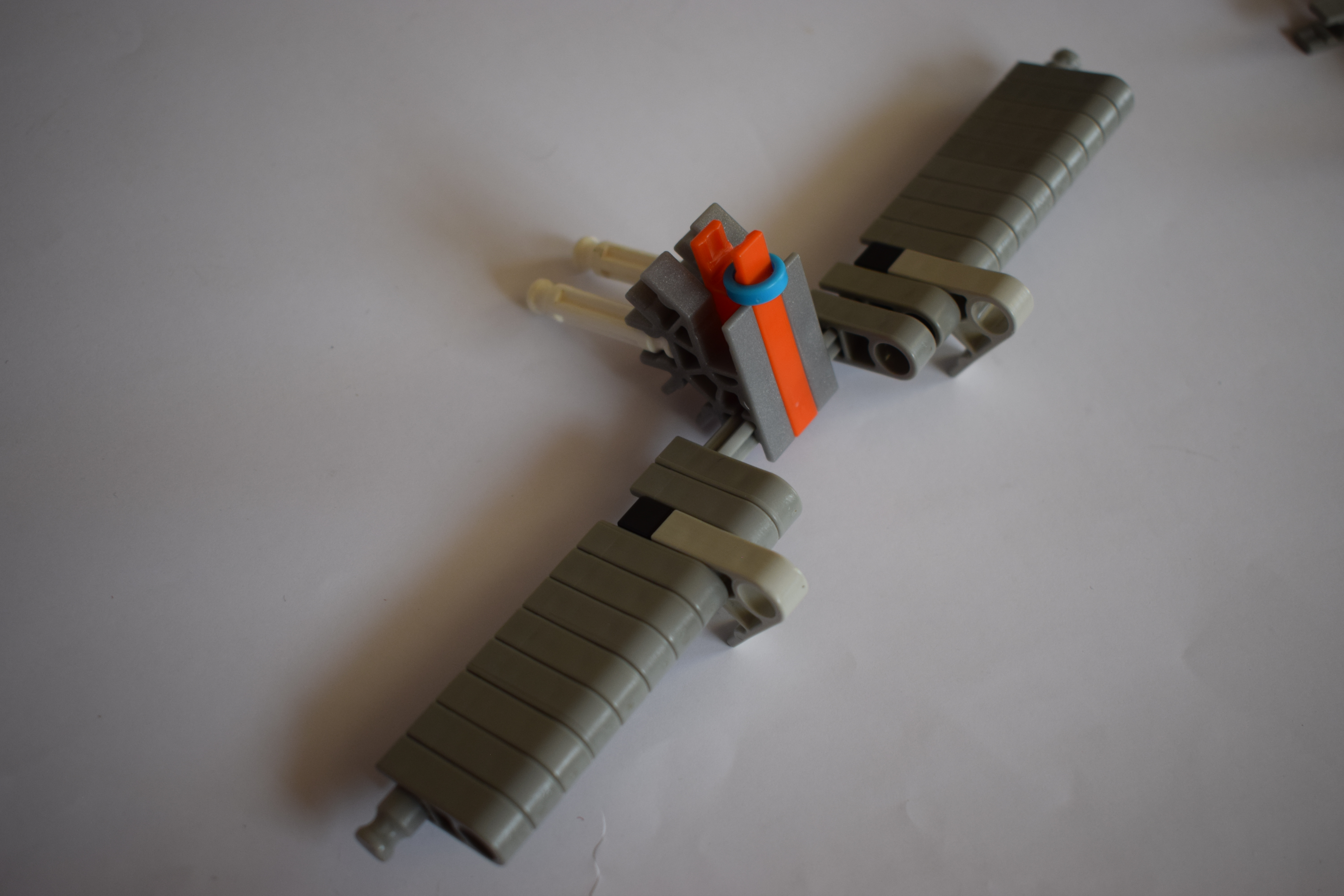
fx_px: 1512
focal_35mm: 40
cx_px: 672
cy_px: 448
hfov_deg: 47.9
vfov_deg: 33.0
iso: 400
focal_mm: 27
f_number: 4.5
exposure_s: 1/80
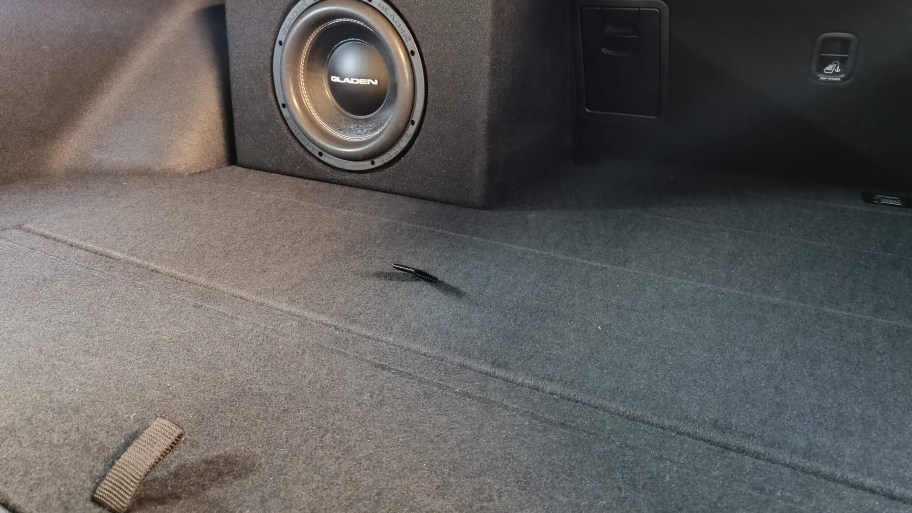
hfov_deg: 69.8
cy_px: 174
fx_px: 653
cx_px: 448
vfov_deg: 42.4
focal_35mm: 27
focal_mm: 5.59
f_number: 1.88
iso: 2469
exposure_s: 1/14.3
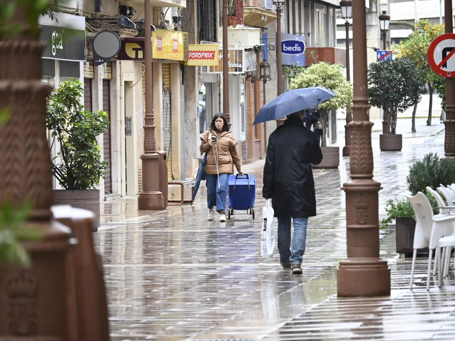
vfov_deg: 5.7
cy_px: 171
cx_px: 243
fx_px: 3430
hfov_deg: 7.6
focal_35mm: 261
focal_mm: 160
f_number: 5.3
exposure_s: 1/400
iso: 2500
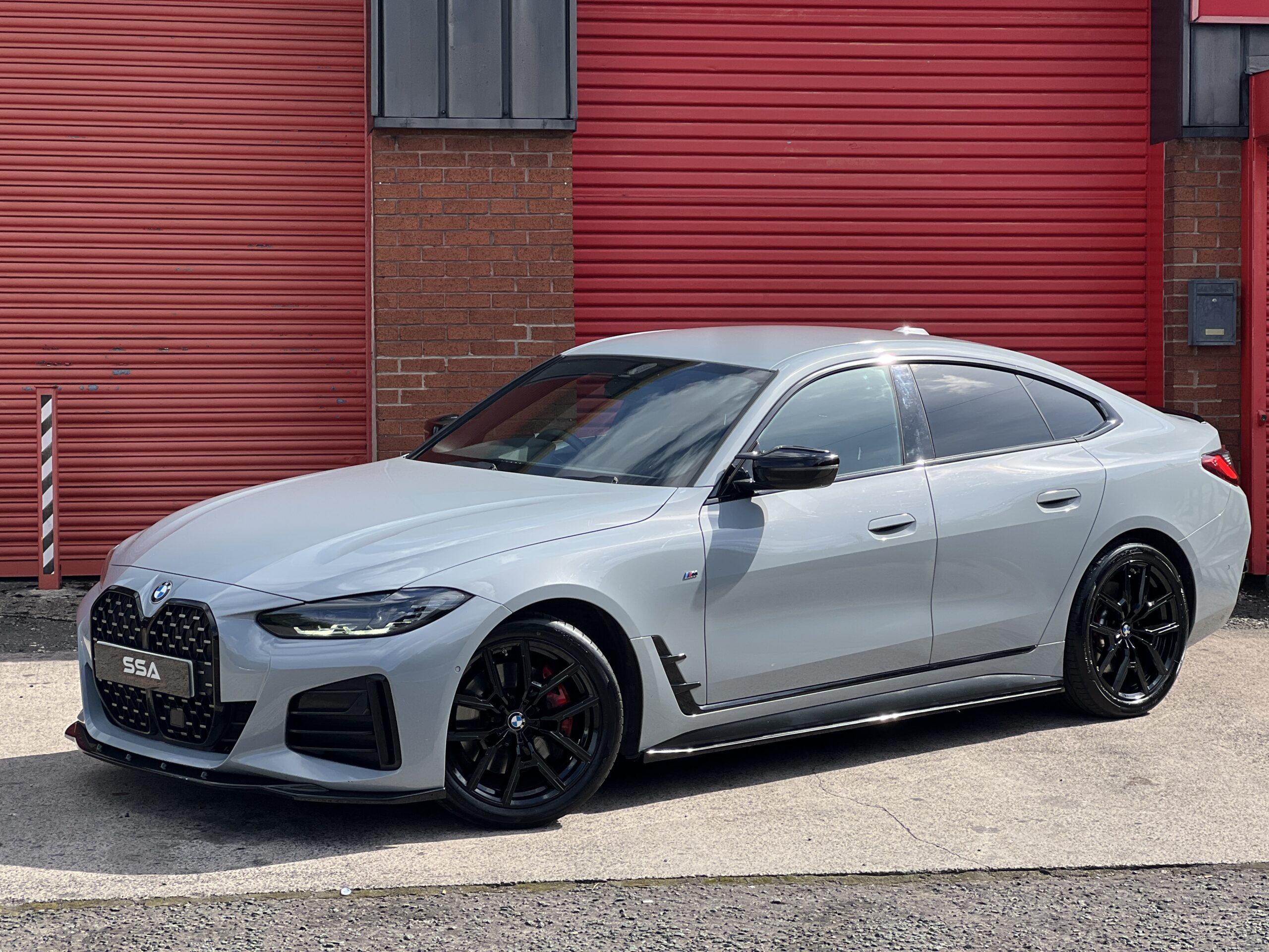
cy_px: 476
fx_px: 2823
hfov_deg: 25.3
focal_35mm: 77
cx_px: 634
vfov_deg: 19.1
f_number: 2.8
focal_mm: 9
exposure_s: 1/622
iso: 32
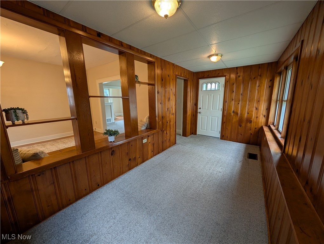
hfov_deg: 110.5
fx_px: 112
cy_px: 122
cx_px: 162
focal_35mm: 12
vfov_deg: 94.6
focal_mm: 2.02
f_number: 1.7
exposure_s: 1/120
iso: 109
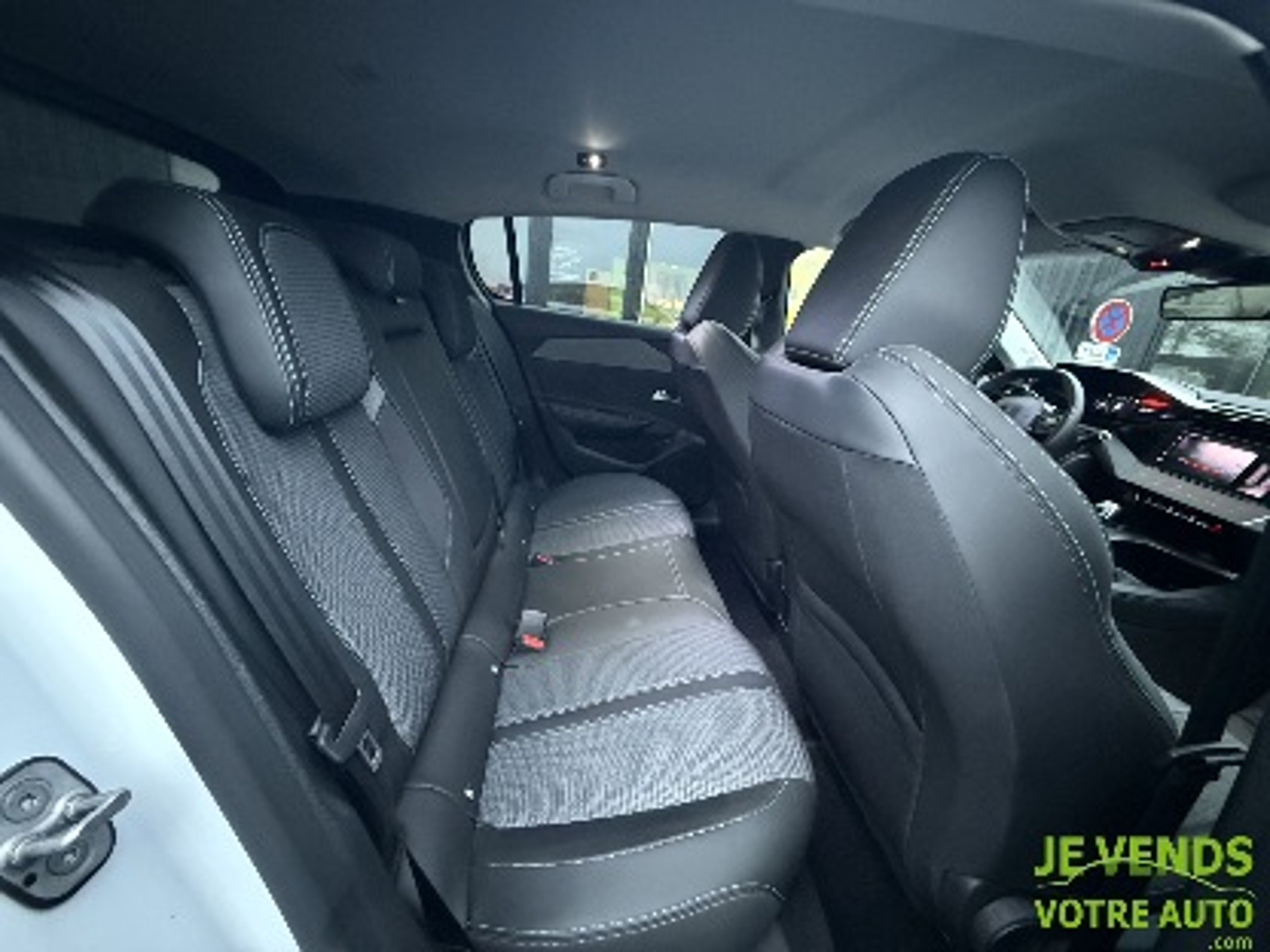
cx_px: 635
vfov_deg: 85.7
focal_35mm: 14
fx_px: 514
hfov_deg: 102.1
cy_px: 476
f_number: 2.2
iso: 1250
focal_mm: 2.22
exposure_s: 1/42
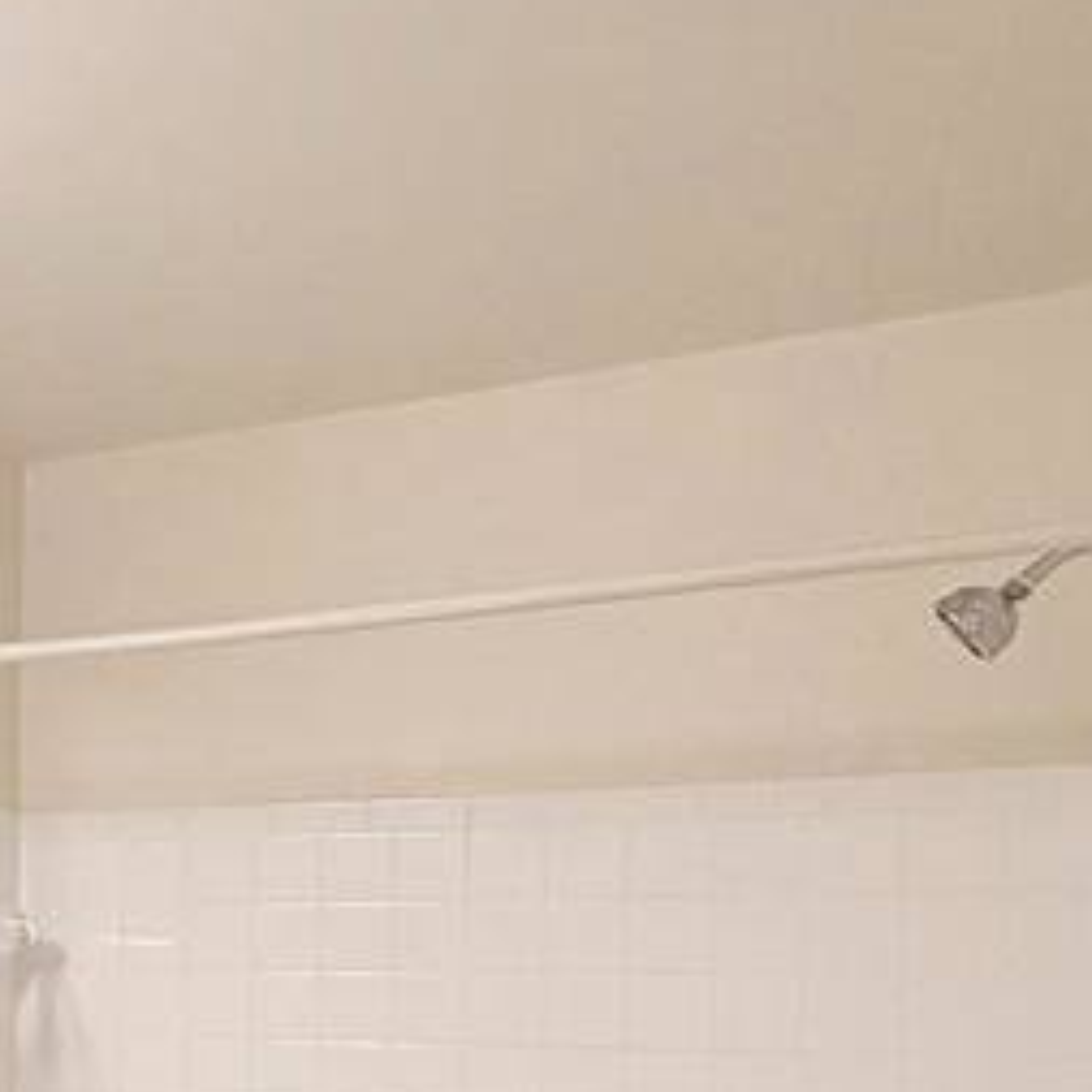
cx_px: -250
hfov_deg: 29.0
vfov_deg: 32.4
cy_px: 980
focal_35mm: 50
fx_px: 1785
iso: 200
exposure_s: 1/120
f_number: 2.2
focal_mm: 2.22
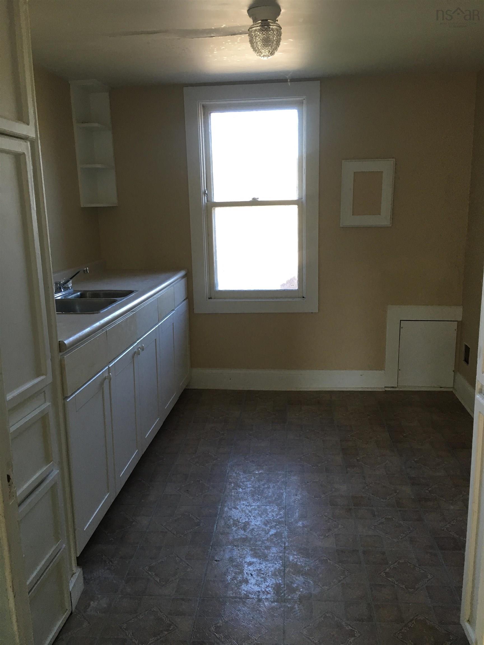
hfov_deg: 48.2
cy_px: 322
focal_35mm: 29
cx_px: 242
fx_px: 541
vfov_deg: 61.7
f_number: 2.2
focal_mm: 4.15
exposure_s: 1/30
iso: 40
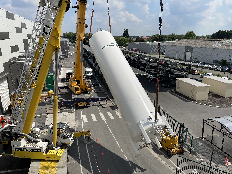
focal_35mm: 26
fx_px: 174
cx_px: 116
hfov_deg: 67.3
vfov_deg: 53.1
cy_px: 87
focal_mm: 4.2
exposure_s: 1/5814
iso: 32
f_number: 1.6
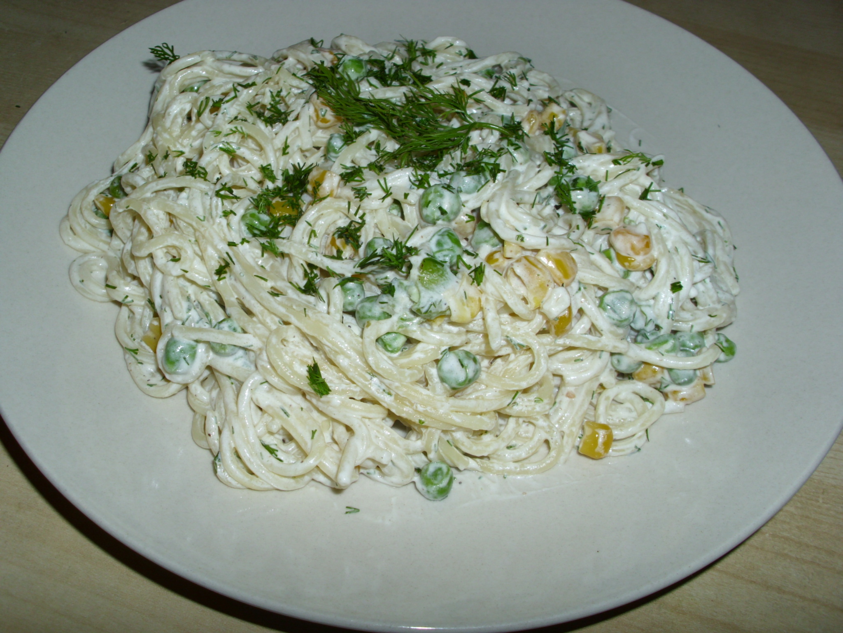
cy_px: 316
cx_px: 422
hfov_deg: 52.6
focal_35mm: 35
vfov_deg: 40.7
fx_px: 852
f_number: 4.3
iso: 100
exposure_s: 1/60
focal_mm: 6.2
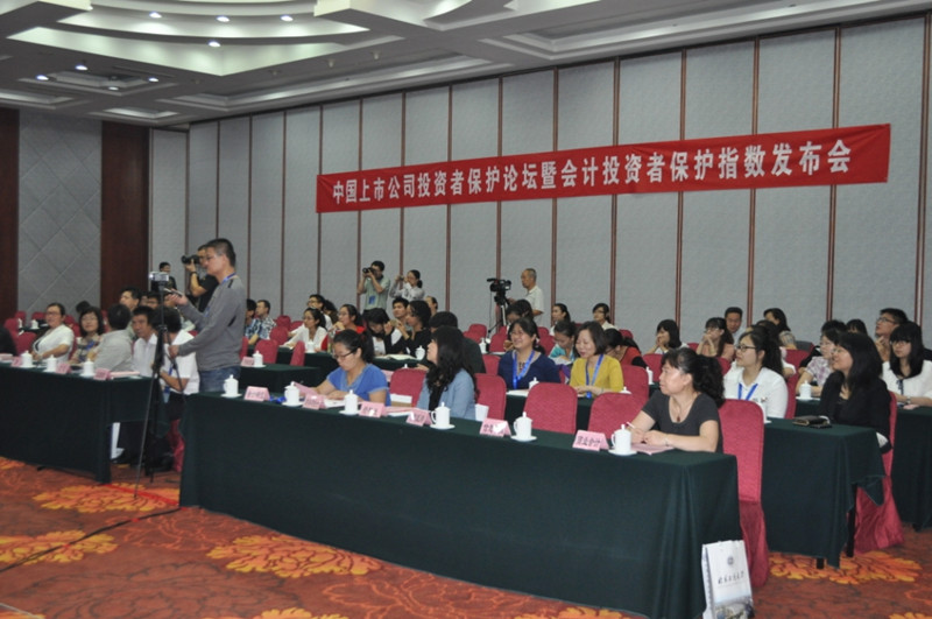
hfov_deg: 46.5
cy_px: 310
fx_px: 1086
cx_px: 466
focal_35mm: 42
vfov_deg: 31.8
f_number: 4.5
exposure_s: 1/60
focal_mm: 28
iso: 800
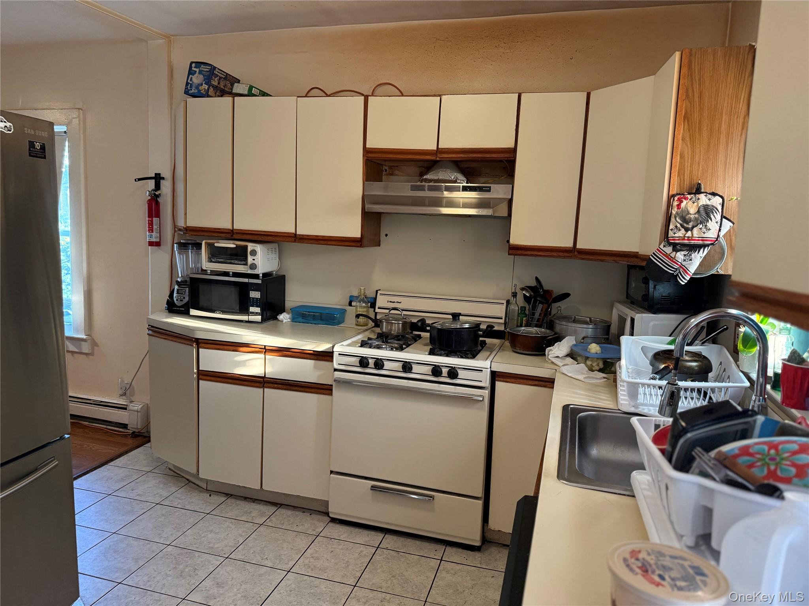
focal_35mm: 24
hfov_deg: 71.6
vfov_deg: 56.8
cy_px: 303
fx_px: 561
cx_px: 404
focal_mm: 6.76
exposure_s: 1/60
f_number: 1.78
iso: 250
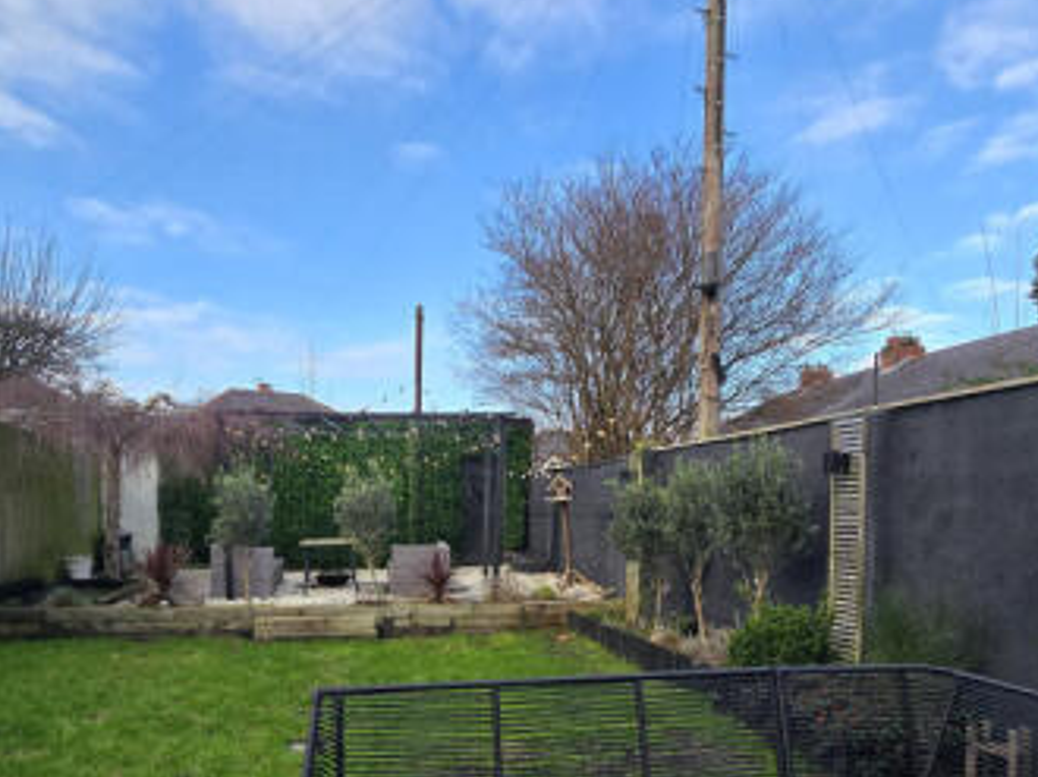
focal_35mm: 23
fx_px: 689
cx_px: 511
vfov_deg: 56.5
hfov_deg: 74.0
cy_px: 562
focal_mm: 2.2
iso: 50
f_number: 2.2
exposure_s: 1/507
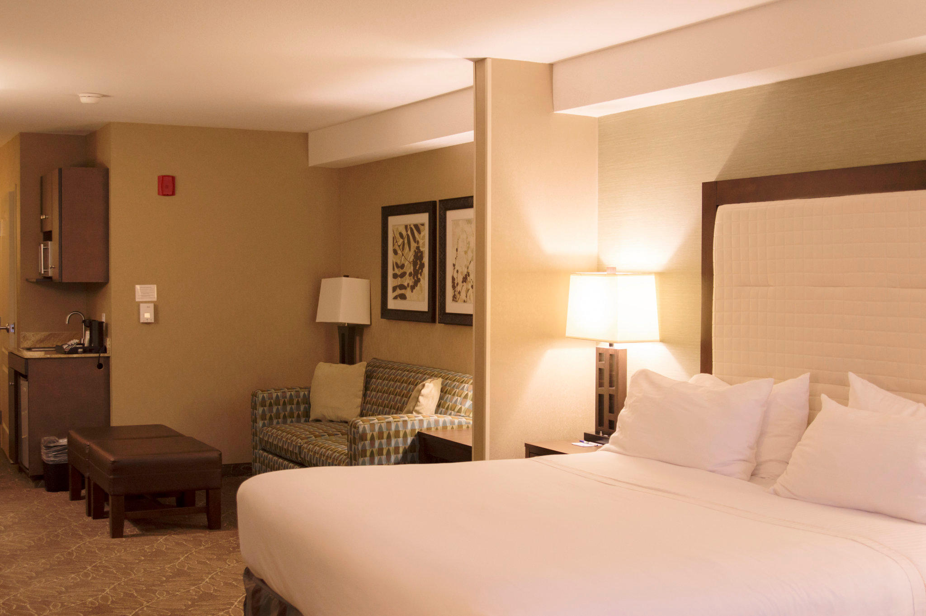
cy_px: 308
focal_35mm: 42
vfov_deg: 31.8
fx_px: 1079
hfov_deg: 46.4
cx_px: 463
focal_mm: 28
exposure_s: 1/40
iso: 800
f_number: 2.8
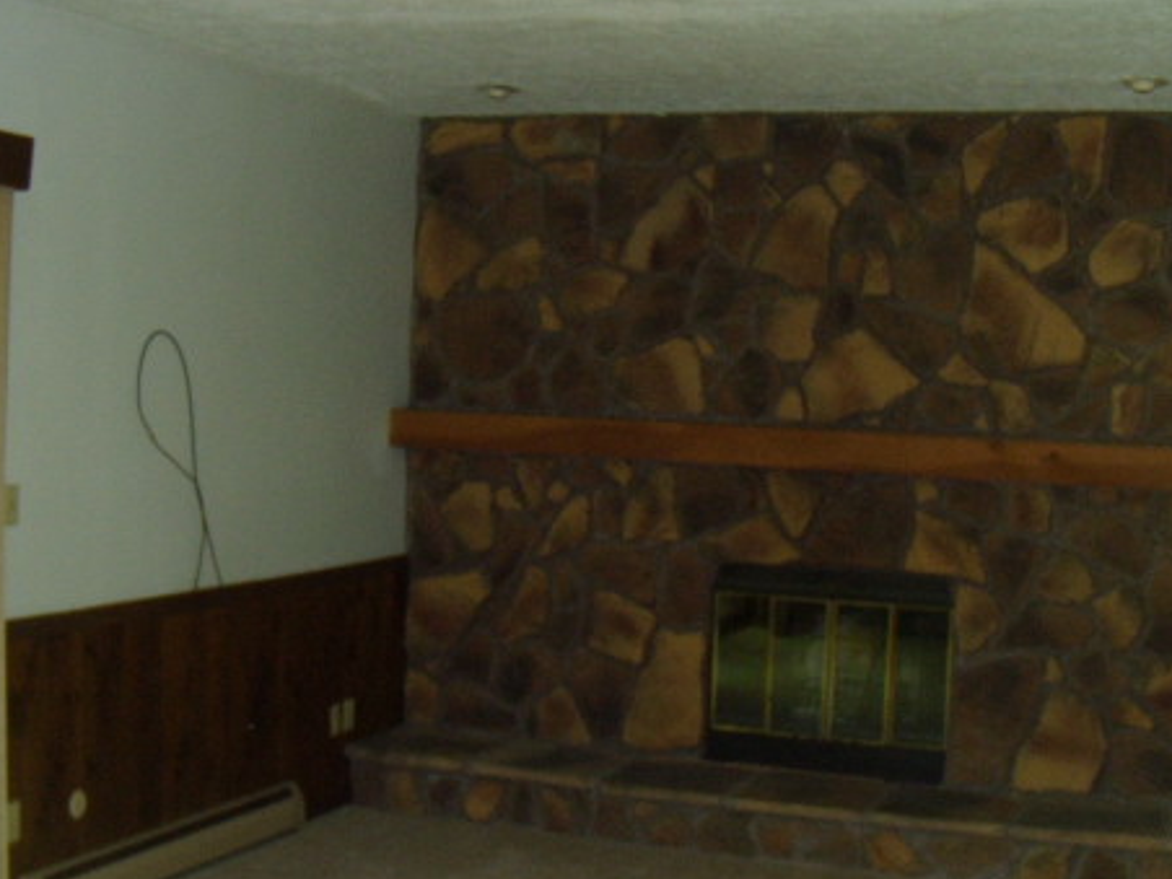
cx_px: 490
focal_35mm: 51
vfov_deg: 28.6
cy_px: 449
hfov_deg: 37.4
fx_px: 1727
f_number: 3.6
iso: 250
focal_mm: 6.4
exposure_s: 1/30
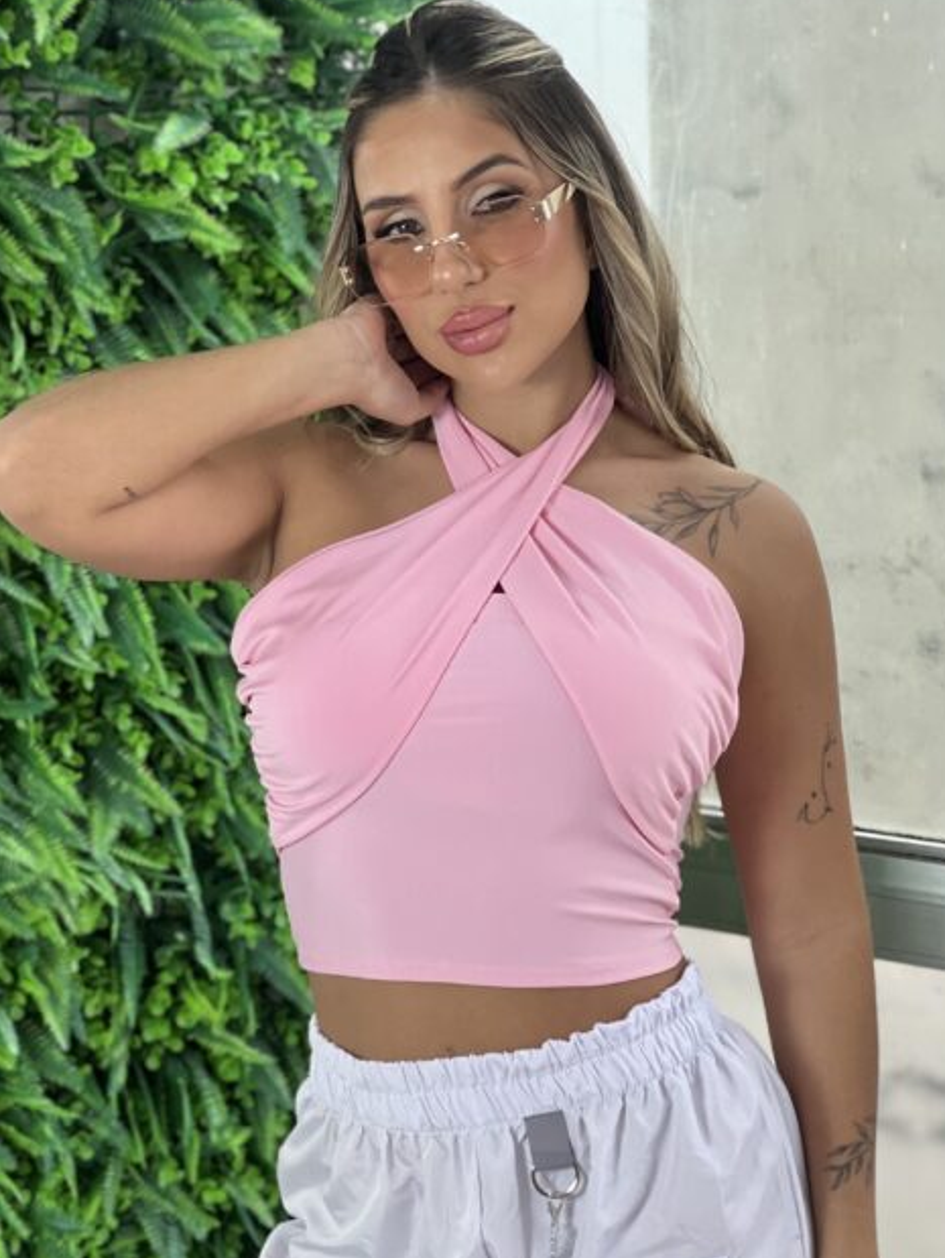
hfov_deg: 12.8
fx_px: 4218
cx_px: 449
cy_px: 822
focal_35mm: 116
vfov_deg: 16.9
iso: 100
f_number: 2.8
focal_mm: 9
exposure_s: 1/120
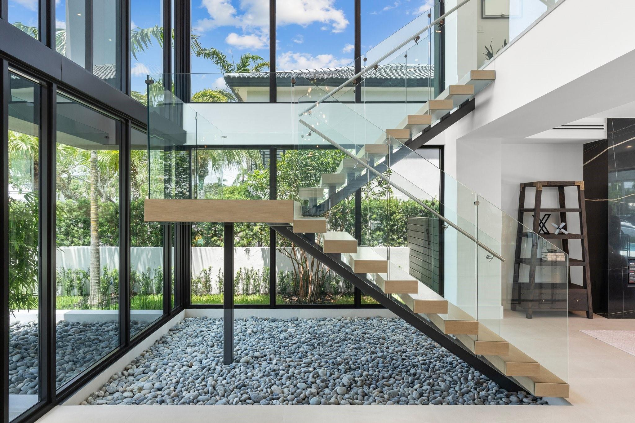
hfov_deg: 78.6
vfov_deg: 57.2
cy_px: 212
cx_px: 318
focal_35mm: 22
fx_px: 388
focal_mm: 22
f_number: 11
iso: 250
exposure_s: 1/25
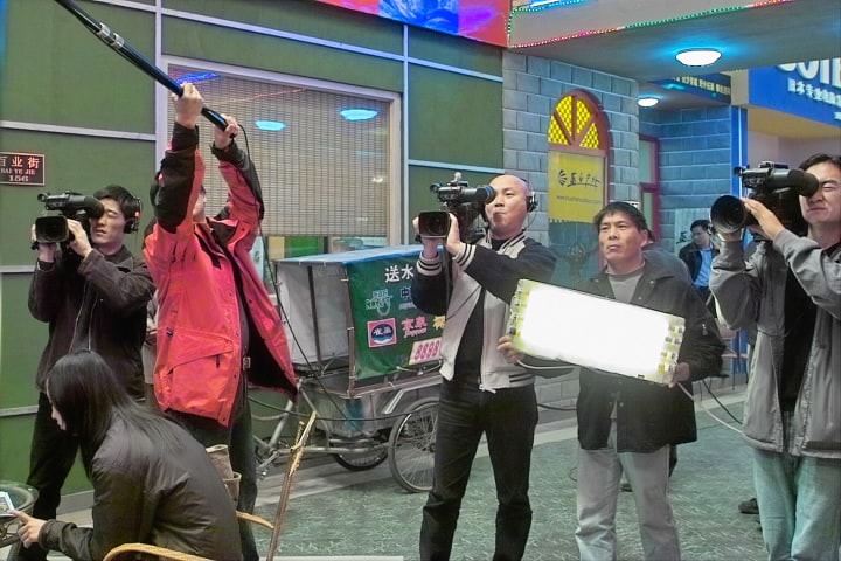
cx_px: 420
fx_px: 958
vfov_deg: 32.6
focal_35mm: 41
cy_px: 280
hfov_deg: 47.4
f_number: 4
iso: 200
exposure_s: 1/50
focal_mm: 24
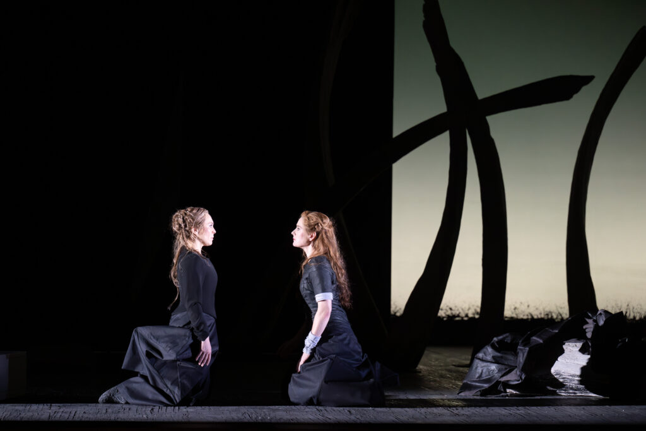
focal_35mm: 150
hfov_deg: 13.7
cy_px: 216
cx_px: 323
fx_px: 2692
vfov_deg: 9.2
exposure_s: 1/200
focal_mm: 150
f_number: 4.5
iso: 4000
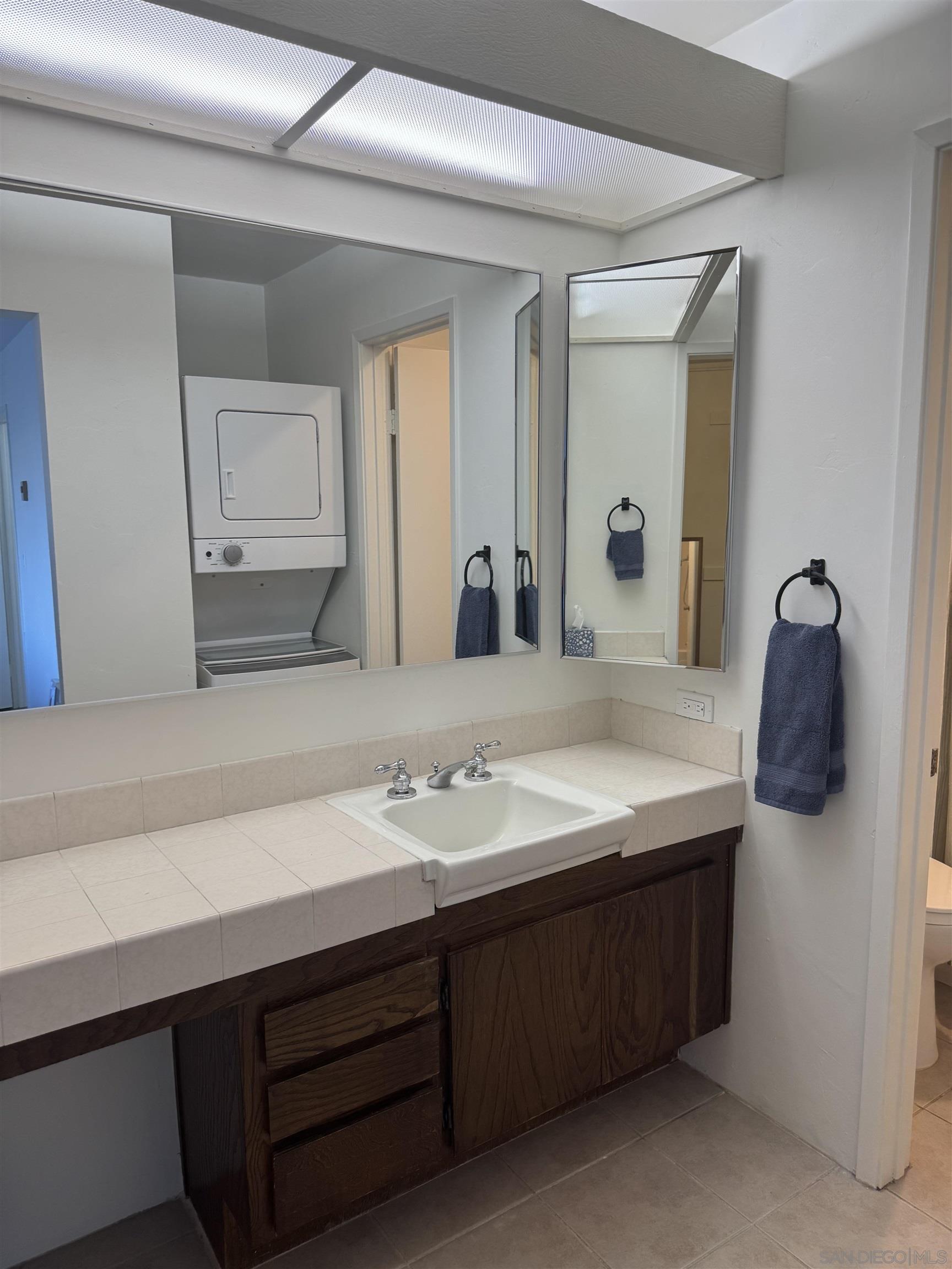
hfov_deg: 56.8
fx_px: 880
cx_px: 476
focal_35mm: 24
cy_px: 634
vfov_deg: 71.6
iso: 100
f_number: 1.78
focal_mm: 6.76
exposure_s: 1/120
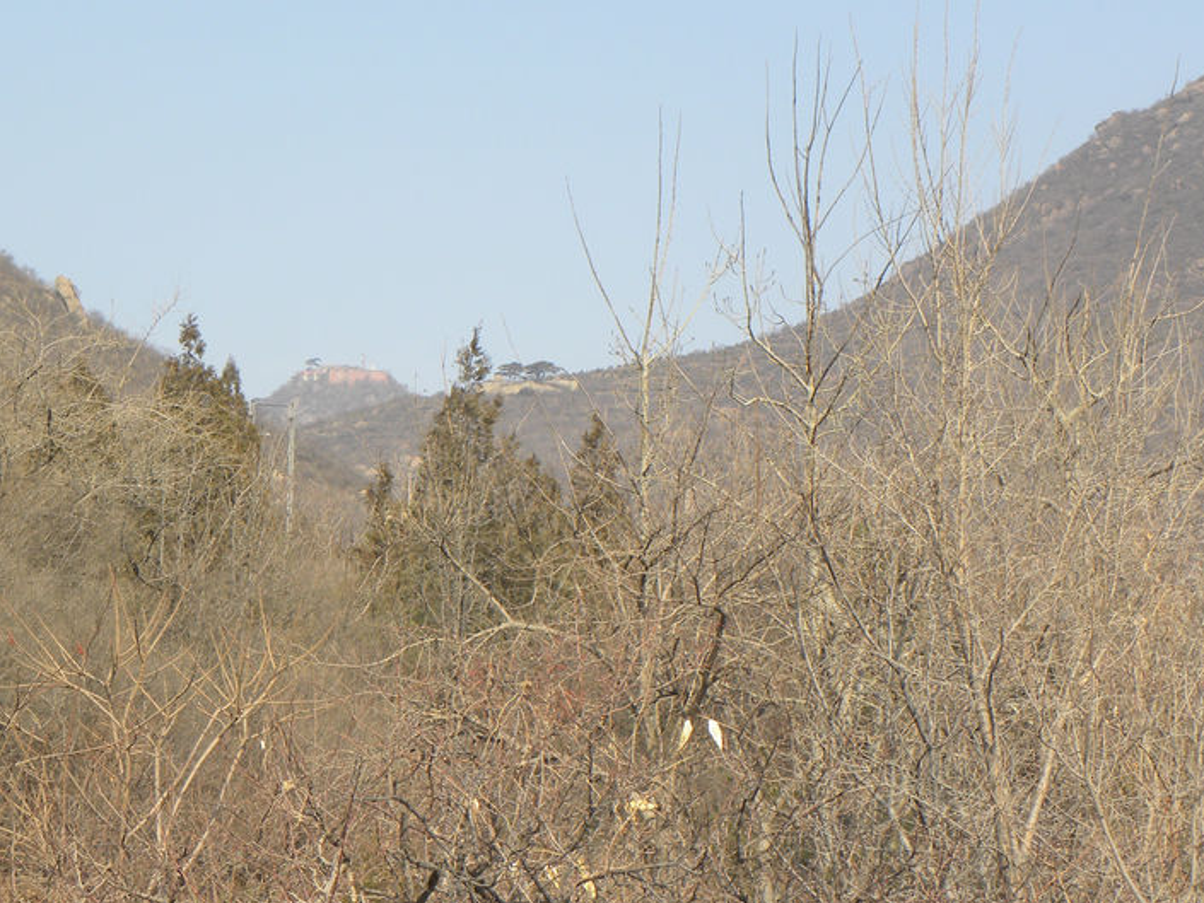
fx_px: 5183
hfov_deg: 13.2
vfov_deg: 10.0
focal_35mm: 149
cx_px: 458
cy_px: 556
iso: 64
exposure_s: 1/220
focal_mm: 18.8
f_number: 5
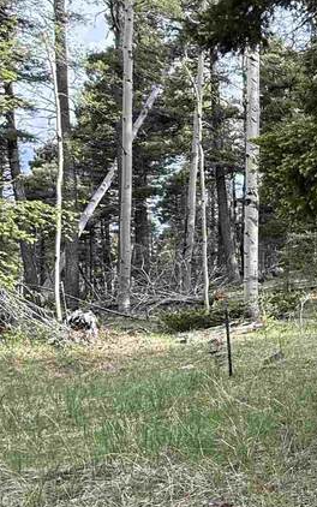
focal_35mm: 45
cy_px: 300
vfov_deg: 44.2
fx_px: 622
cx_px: 536
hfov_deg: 21.4
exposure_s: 1/165
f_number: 2.2
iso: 64
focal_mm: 2.22
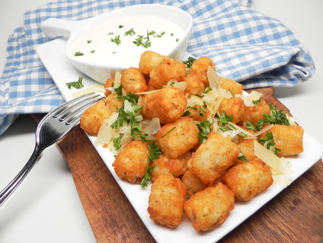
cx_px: 162
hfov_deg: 61.7
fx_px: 271
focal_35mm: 29
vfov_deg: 48.2
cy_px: 122
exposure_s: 1/43.1
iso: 160
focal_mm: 5.2
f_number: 2.8
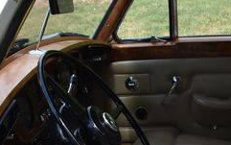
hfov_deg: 27.2
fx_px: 460
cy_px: 203
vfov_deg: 16.6
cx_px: 209
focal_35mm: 73
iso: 400
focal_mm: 18
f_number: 8
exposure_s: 1/500
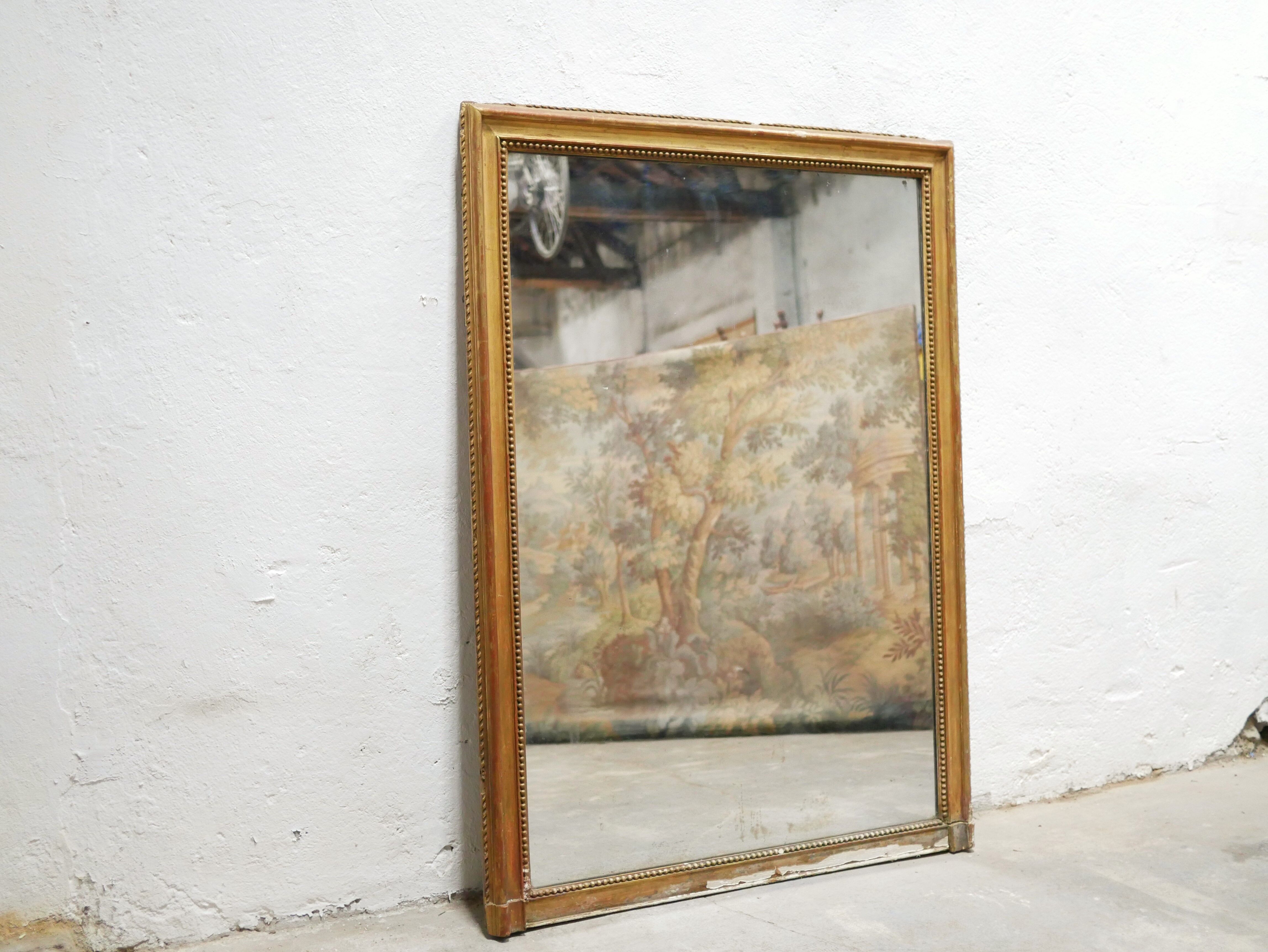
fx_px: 1466
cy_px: 476
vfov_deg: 36.0
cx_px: 634
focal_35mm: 40
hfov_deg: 46.8
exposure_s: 1/125
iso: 1600
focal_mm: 20
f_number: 1.7
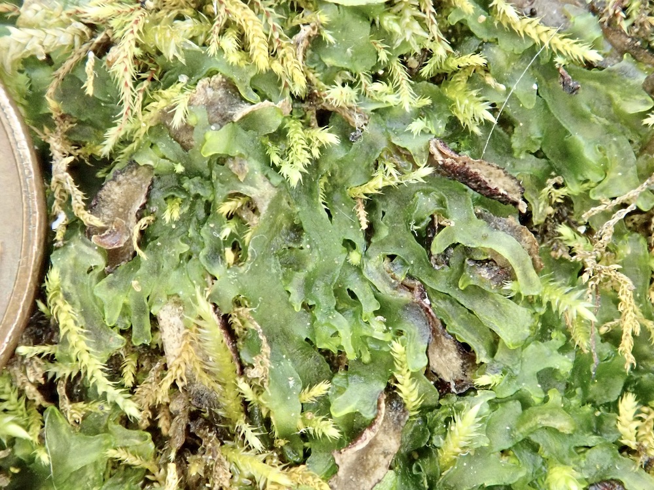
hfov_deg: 60.0
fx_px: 567
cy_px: 245
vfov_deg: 46.8
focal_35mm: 30
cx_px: 327
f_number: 3.2
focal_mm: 5.5
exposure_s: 1/40
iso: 800
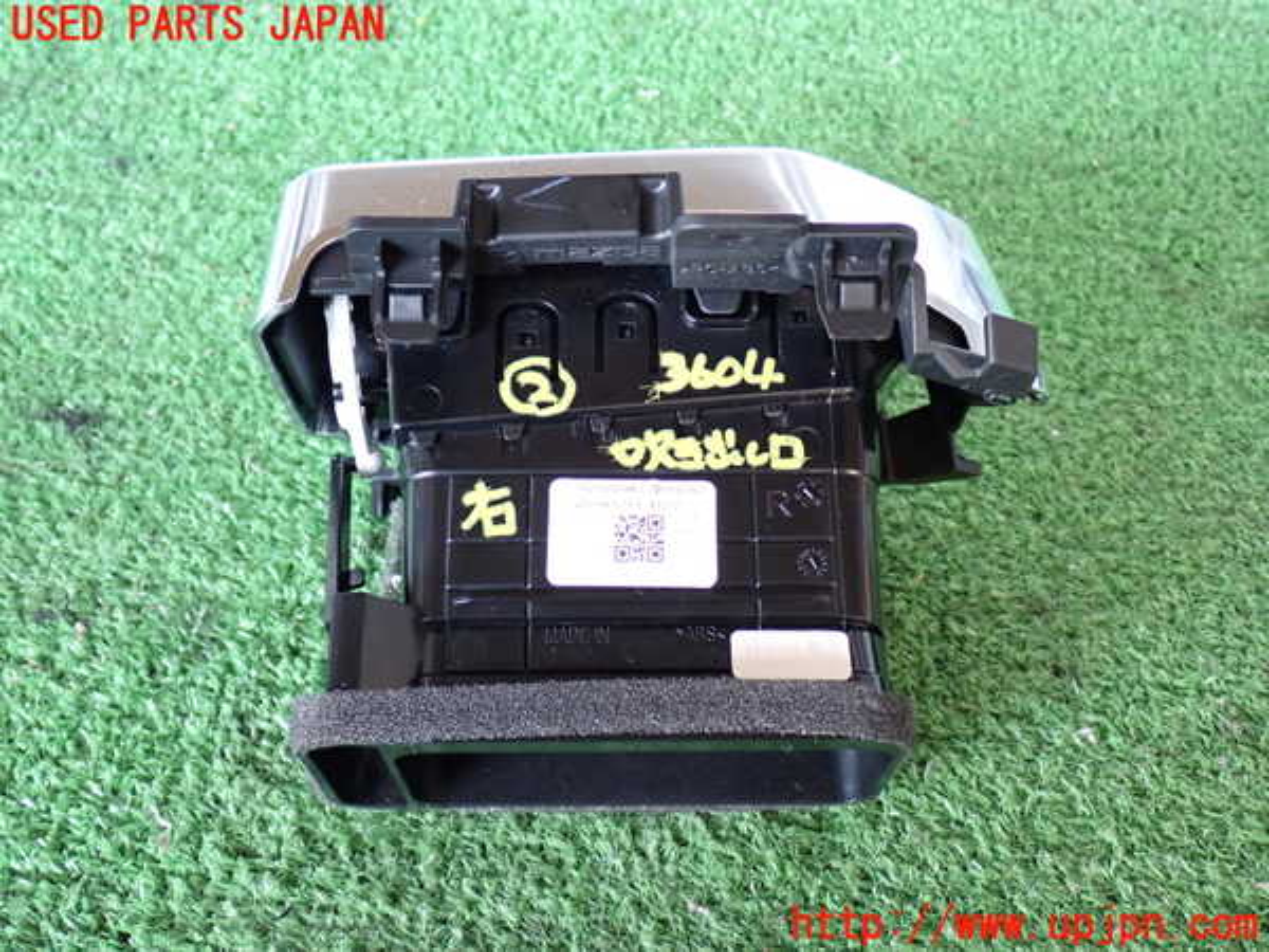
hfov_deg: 45.8
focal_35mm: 41
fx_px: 1503
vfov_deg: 35.1
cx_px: 634
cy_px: 476
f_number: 2.8
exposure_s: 1/40
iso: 800
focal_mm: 7.31
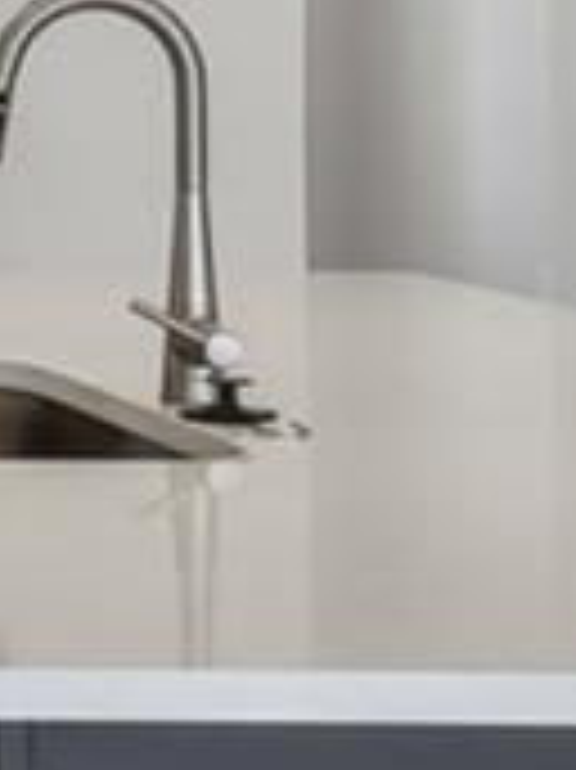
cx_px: -940
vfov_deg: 14.5
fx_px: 2999
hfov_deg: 9.4
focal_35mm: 135
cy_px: 54
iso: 100
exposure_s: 1/25
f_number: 7.1
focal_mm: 10
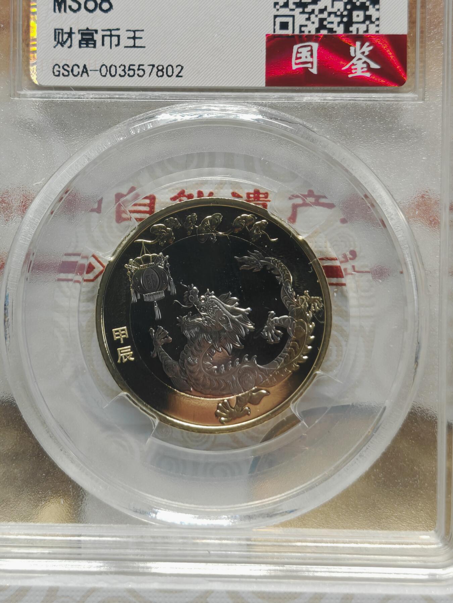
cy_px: 302
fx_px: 1658
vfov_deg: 20.7
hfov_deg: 15.6
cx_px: 226
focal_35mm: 95
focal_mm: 7.62
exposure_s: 1/100
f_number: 1.6
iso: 64
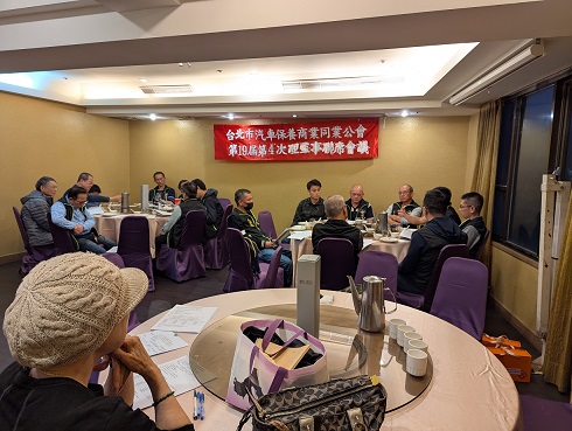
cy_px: 216
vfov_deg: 56.9
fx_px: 397
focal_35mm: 24
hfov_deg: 71.5
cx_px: 286
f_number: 1.85
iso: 359
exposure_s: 1/120
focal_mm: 6.81
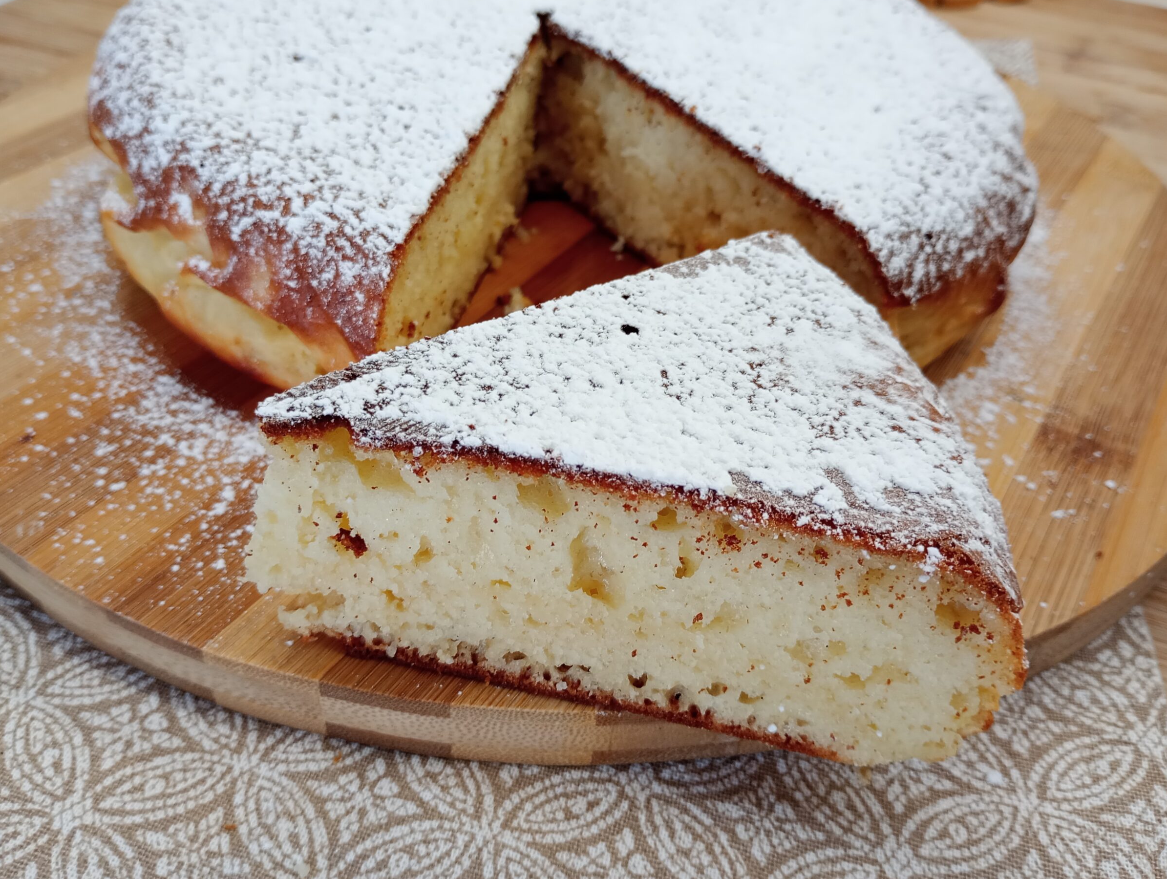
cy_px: 409
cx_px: 577
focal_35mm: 30
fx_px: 1013
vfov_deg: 46.9
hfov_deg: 59.9
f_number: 1.8
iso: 353
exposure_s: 1/50
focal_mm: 4.27
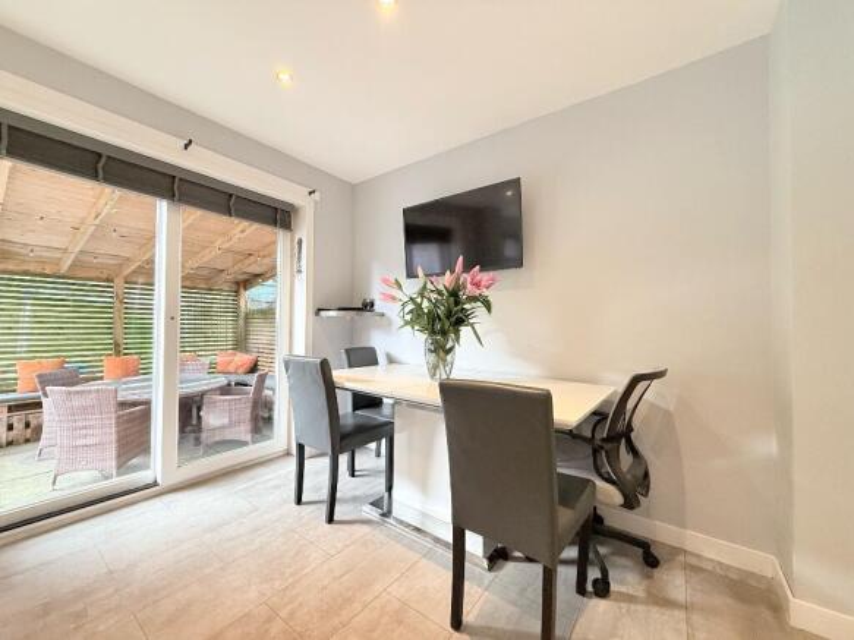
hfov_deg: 102.1
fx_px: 345
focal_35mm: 14
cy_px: 320
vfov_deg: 85.7
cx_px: 427
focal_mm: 2.22
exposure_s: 1/100
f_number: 2.2
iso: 320
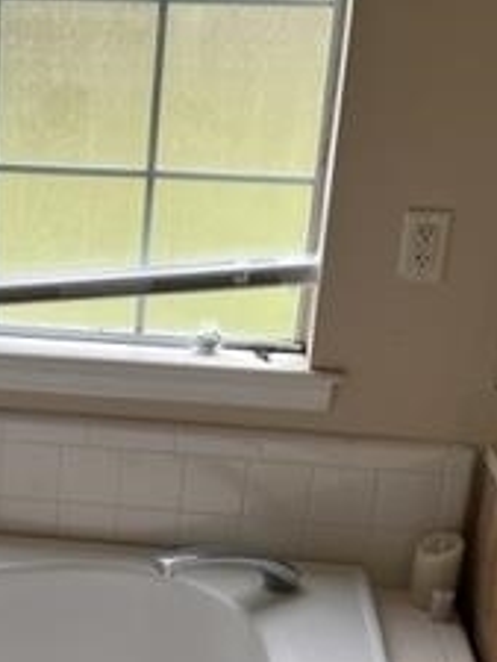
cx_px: -15
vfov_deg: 25.9
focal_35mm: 74
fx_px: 1415
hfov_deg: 19.3
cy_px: 515
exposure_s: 1/120
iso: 80
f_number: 1.5
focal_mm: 5.7
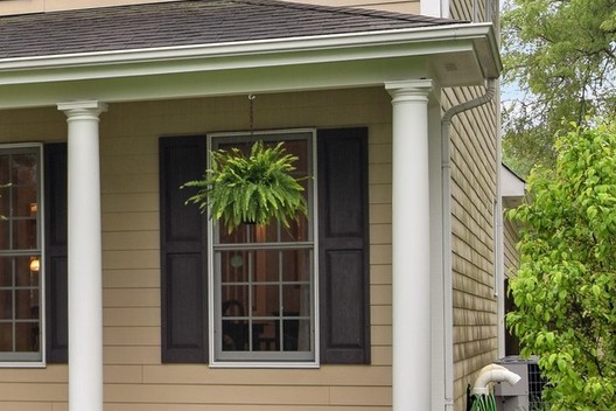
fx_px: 1574
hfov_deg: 19.7
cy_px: -22
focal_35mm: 92
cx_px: -268
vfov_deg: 14.6
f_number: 8
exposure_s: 1/20
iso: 100
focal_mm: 20
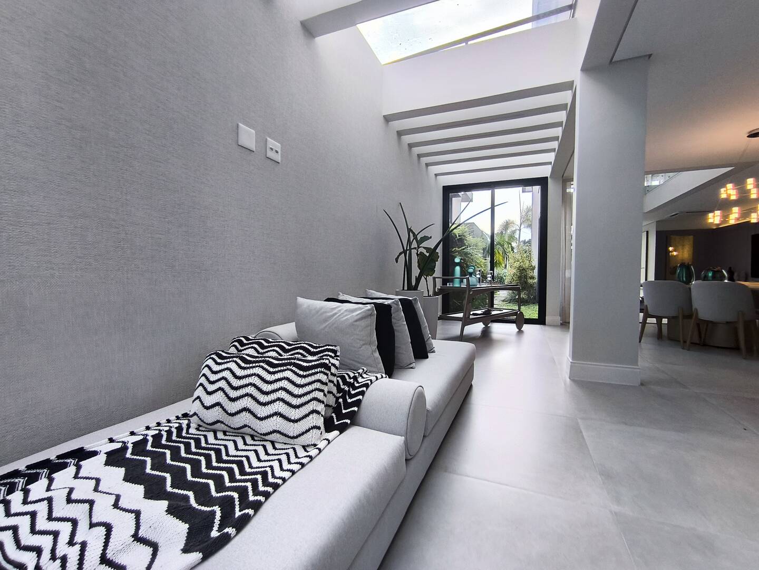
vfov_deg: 78.1
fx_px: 351
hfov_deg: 94.5
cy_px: 285
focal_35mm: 16
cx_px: 380
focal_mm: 1.65
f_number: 2.2
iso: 50
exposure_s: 1/229
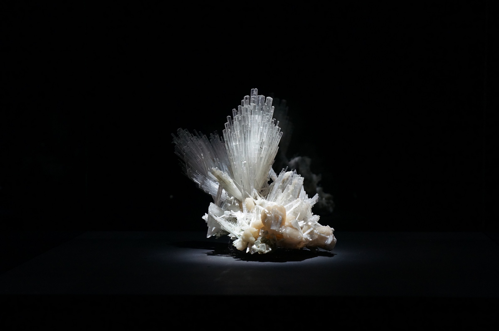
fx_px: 1142
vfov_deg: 16.5
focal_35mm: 82
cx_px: 250
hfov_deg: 24.6
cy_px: 166
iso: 1250
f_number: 5.6
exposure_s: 1/100
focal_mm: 55
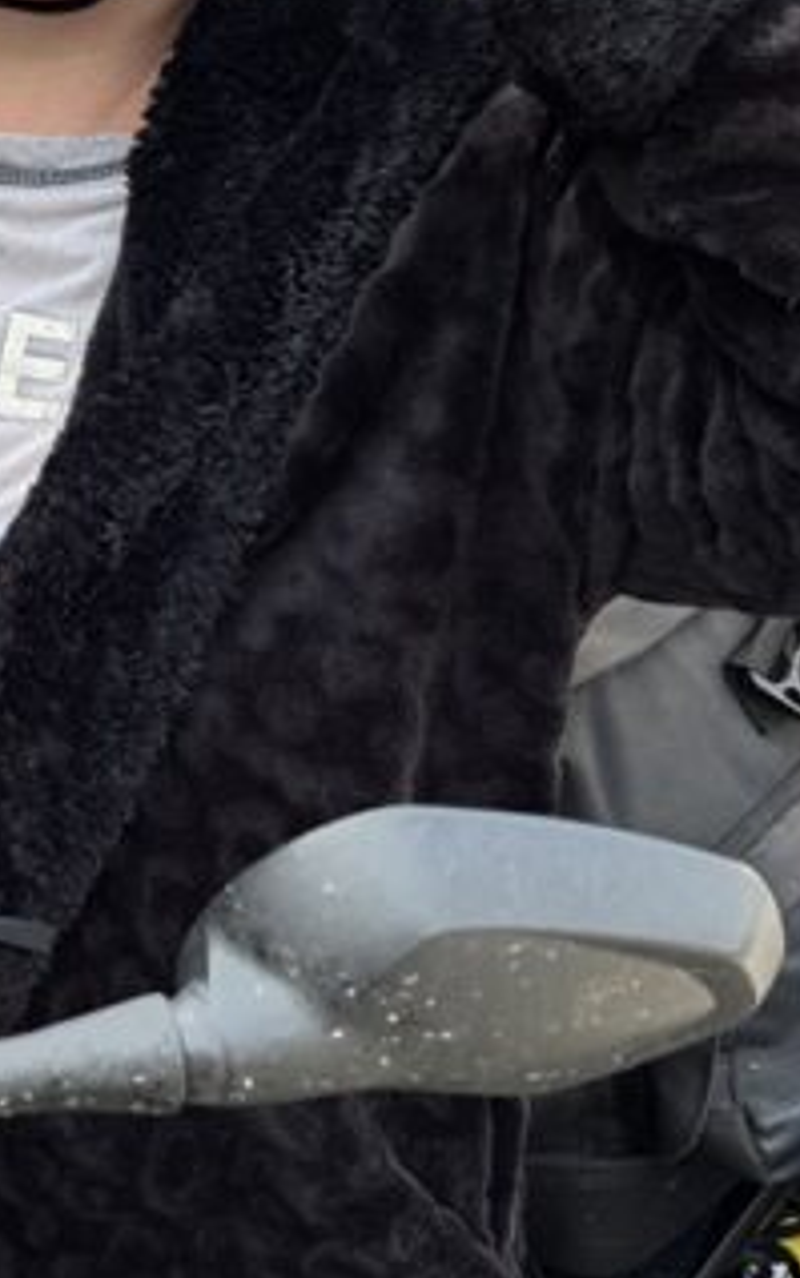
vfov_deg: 25.2
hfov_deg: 15.2
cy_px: 780
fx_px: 2858
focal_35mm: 82
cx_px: -225
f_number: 1.78
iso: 80
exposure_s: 1/952
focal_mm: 6.76
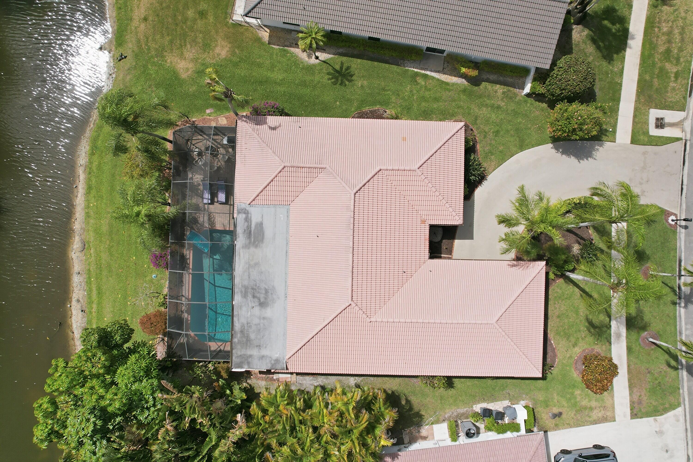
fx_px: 423
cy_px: 231
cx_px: 346
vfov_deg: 57.2
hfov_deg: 78.6
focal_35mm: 22
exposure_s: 1/1000
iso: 100
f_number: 2.8
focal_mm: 8.4
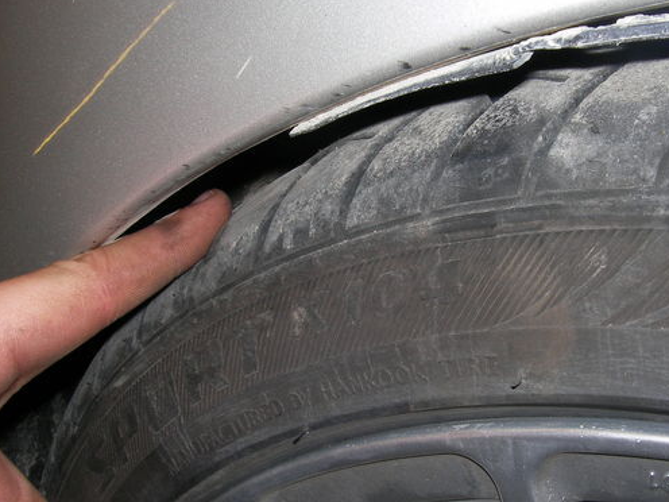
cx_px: 384
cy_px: 254
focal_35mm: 49
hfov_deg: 38.8
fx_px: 947
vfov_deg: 29.7
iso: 50
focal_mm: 6.3
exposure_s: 1/30
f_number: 6.6
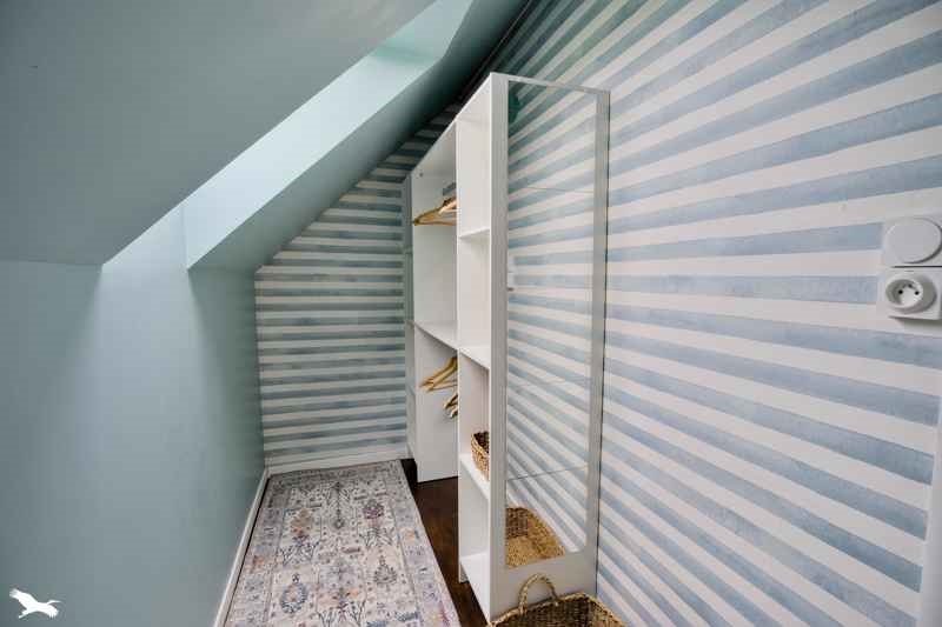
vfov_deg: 73.7
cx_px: 471
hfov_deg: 96.7
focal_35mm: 16
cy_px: 314
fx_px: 419
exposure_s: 1/60
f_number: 8
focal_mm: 16
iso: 800
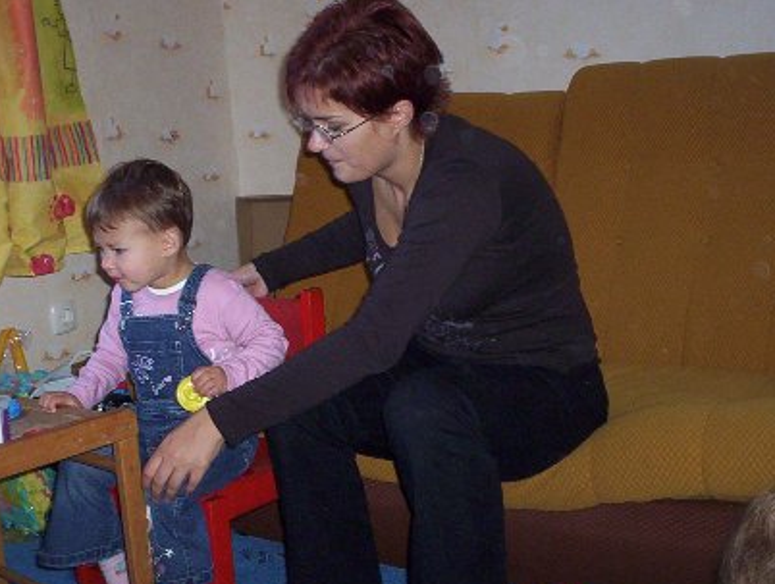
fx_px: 1211
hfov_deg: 35.4
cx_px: 311
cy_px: 288
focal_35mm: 54
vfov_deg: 27.1
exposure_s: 1/60
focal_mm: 4.99
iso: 140
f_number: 4.5
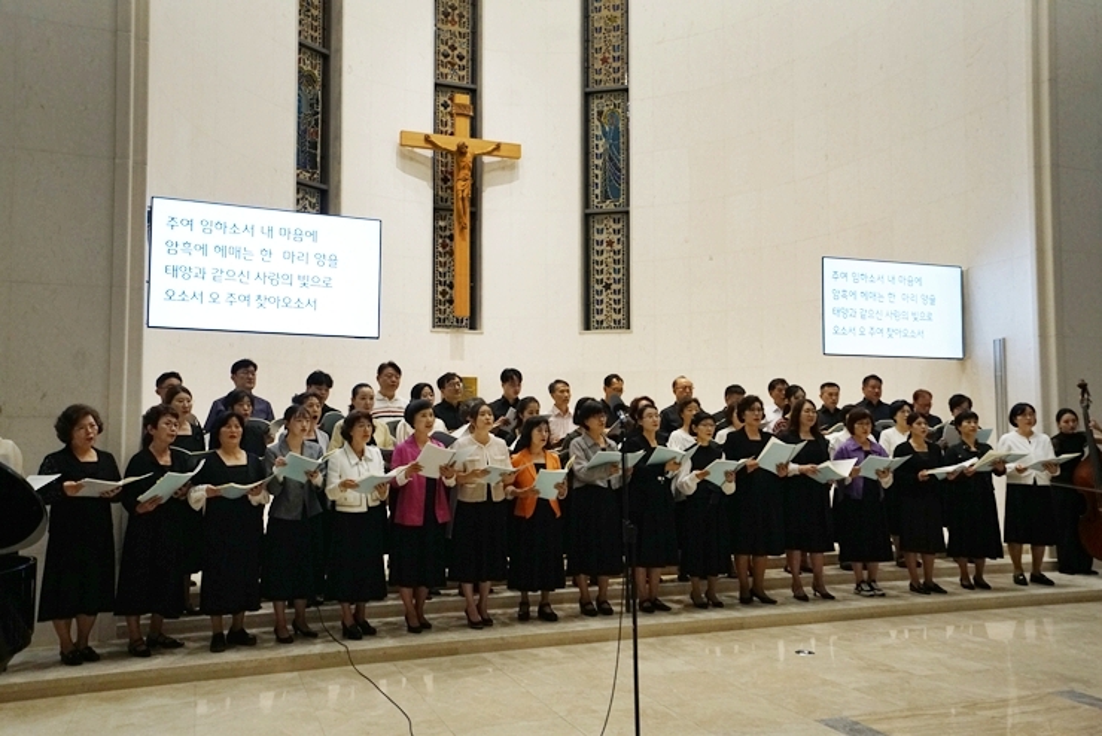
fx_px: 919
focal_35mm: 30
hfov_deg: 61.9
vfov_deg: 43.6
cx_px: 551
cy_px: 368
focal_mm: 30
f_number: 4
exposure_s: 1/160
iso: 3200
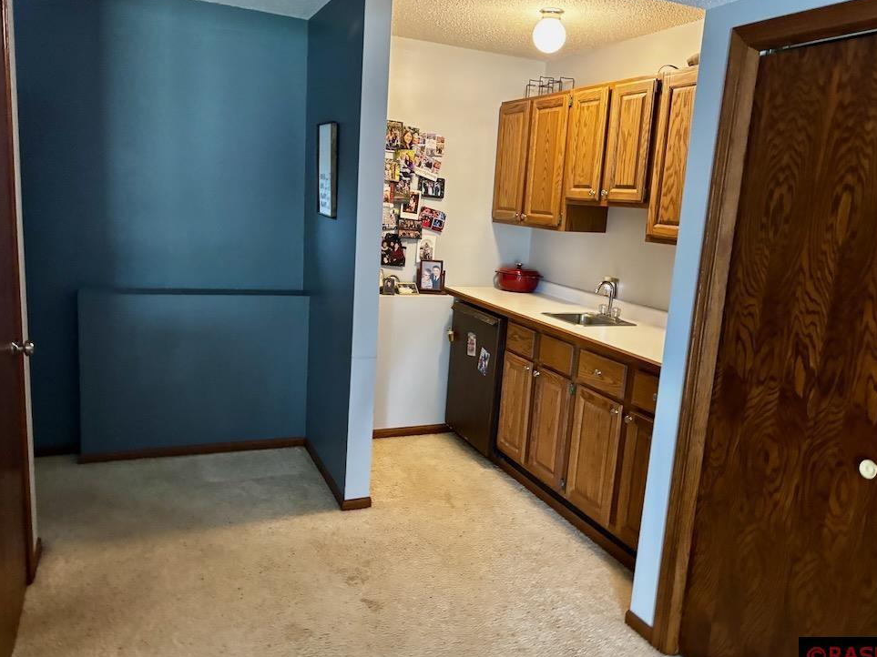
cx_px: 453
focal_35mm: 27
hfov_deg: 65.3
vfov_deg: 51.3
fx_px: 684
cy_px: 332
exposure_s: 1/40
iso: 500
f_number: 1.6
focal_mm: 5.96
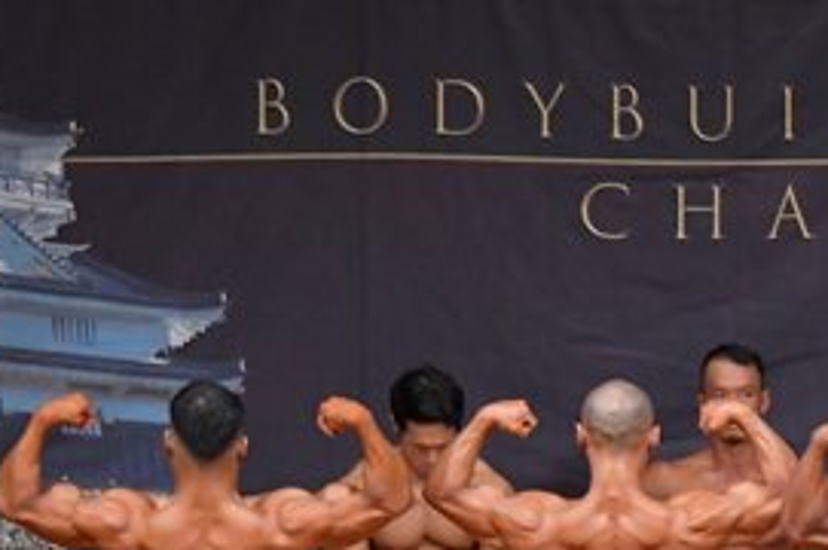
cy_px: 642
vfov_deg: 3.2
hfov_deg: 4.8
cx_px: 991
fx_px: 9855
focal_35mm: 429
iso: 5000
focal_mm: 100
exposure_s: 1/400
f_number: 5.6
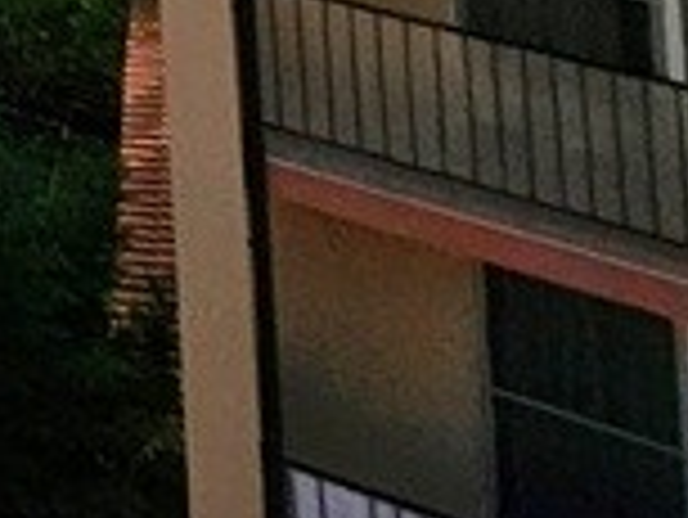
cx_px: -1268
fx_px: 1730
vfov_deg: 10.6
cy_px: -1113
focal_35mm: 87
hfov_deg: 12.3
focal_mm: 1.7
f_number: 2.2
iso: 32
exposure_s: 1/2287
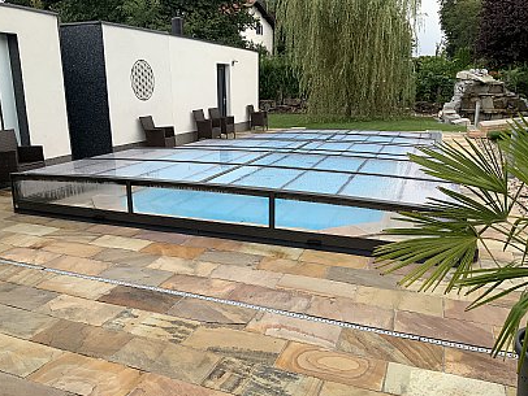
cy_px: 203
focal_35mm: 30
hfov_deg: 59.9
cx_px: 257
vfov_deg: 46.8
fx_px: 458
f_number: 1.8
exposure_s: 1/239
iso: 16
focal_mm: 3
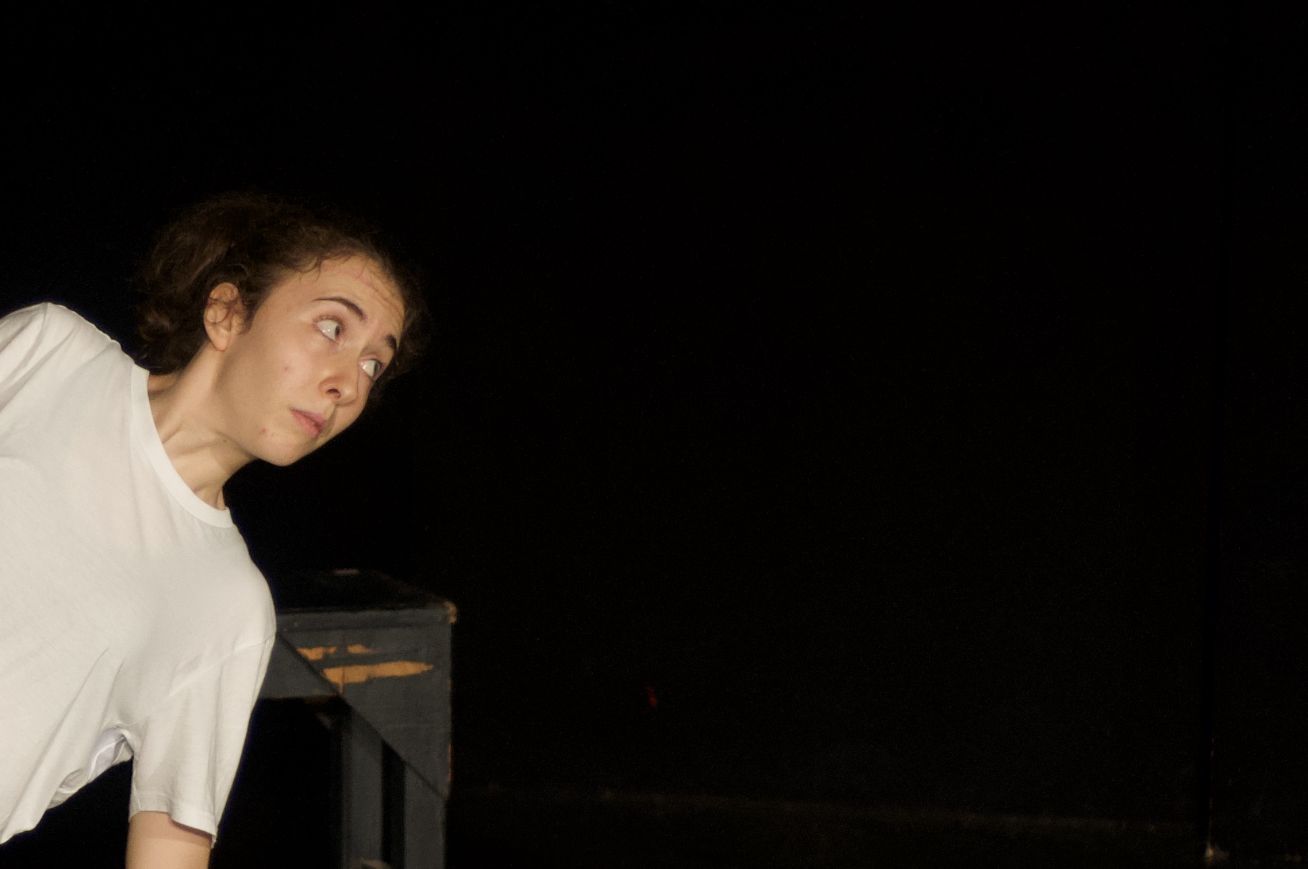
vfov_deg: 8.2
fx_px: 6025
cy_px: 609
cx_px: -45
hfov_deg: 12.2
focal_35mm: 166
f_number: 1.8
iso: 800
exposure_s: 1/160
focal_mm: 50
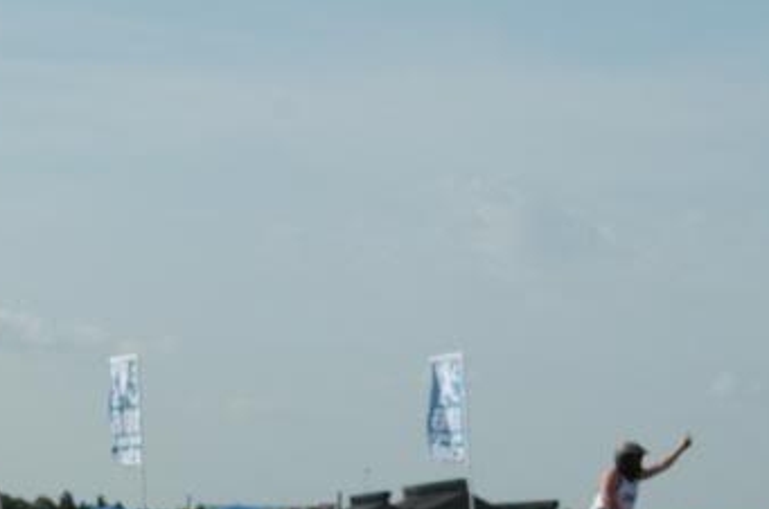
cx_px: 688
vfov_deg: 6.9
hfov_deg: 10.4
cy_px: 411
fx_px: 4200
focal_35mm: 197
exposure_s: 1/2000
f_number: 6.3
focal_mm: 56
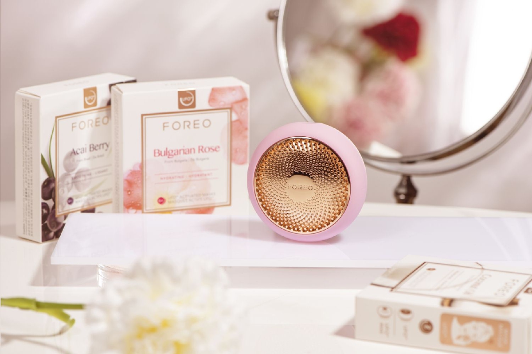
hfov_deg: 19.5
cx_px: 266
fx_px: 1552
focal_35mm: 105
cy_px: 177
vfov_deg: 13.0
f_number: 8
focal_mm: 105
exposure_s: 1/125
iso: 100
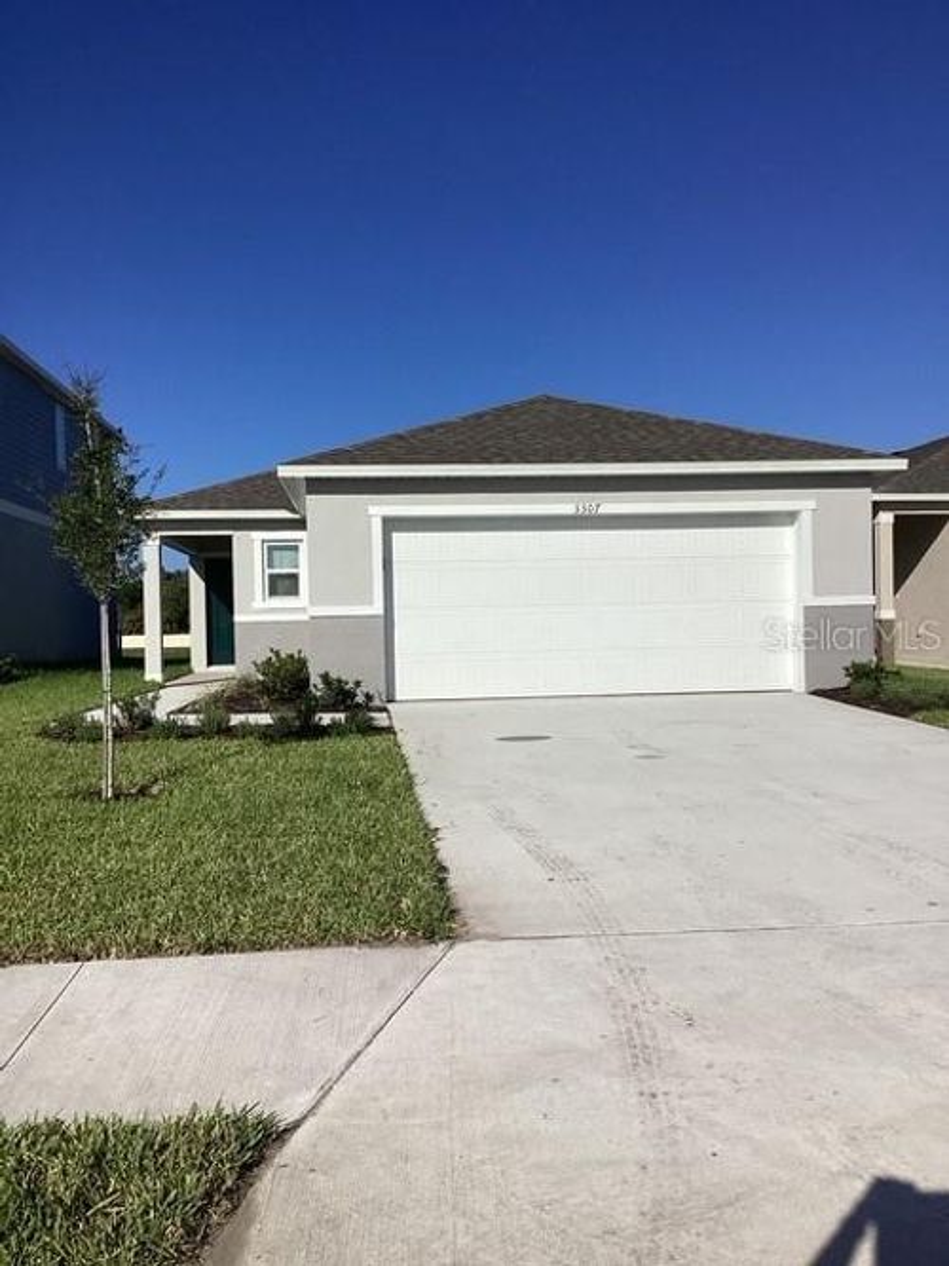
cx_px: 474
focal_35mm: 31
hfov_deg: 45.4
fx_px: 1134
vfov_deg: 58.4
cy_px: 633
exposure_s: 1/3891
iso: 25
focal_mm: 3.3
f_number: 2.4
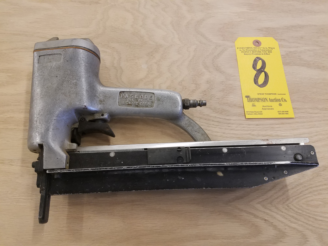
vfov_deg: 53.1
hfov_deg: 67.3
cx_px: 164
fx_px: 246
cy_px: 123
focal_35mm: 26
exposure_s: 1/60
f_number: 1.7
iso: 160
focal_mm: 4.2
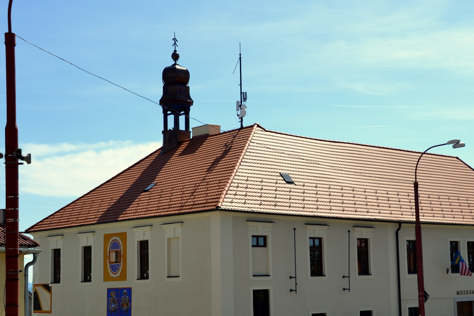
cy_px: 201
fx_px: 843
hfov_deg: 31.2
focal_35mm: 64
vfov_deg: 21.2
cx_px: 309
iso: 100
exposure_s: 1/320
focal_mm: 30
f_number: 9
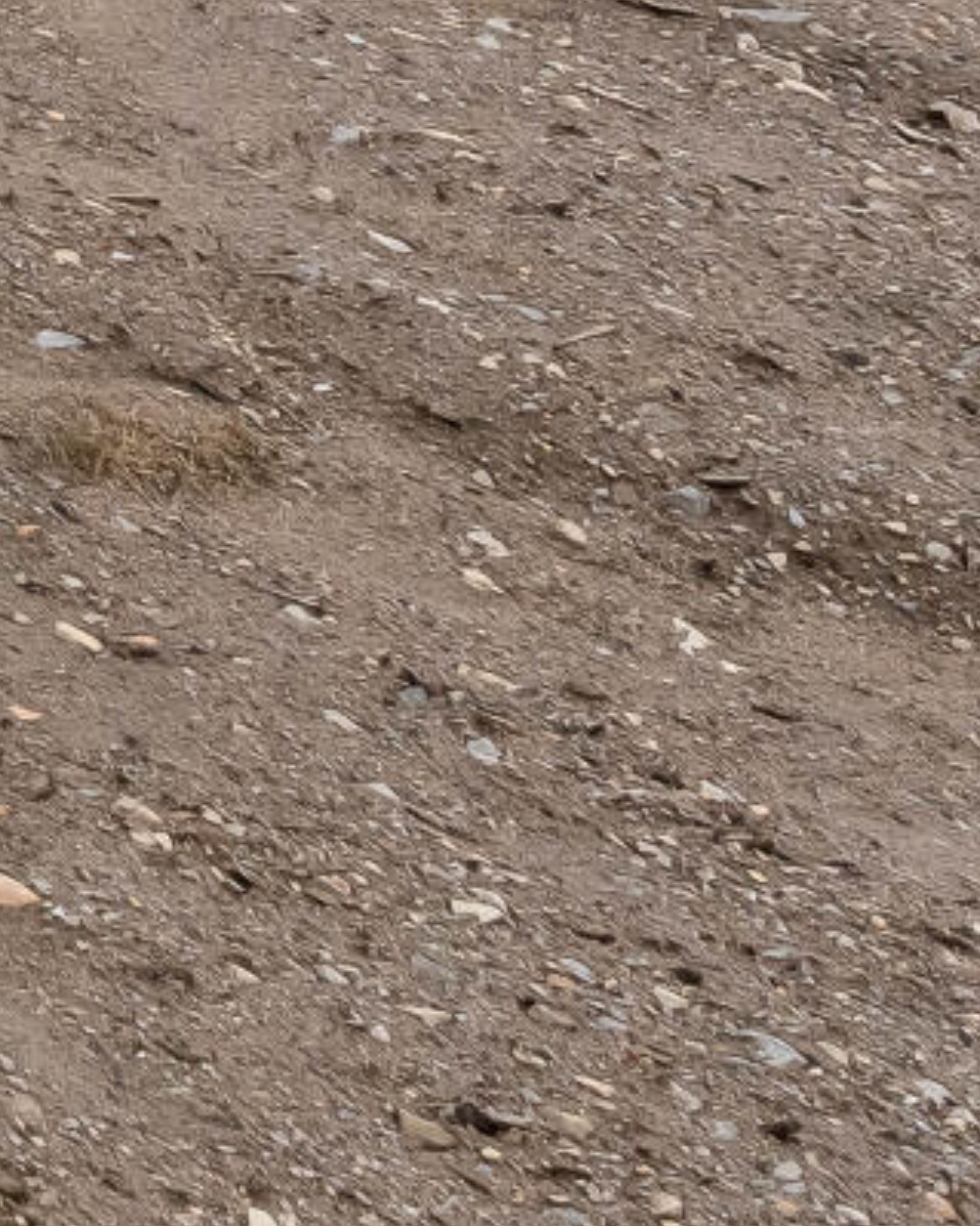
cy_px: -1707
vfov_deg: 13.0
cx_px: -2445
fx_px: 4098
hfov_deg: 9.1
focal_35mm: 113
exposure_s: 1/750
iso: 800
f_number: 8
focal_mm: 16
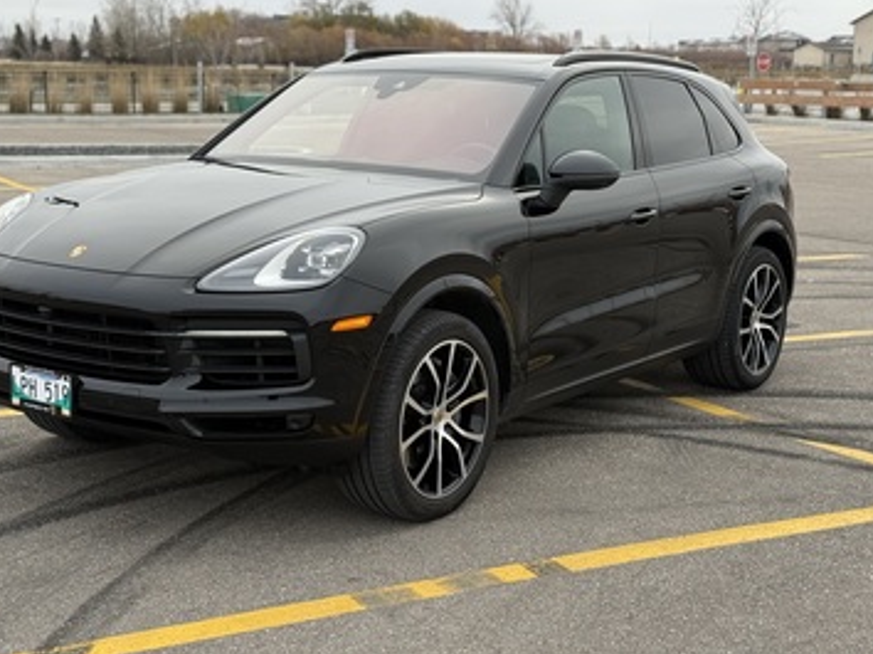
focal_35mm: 57
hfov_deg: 33.8
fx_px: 1437
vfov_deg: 25.6
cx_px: 387
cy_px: 285
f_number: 1.78
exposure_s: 1/611
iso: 80
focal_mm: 6.76
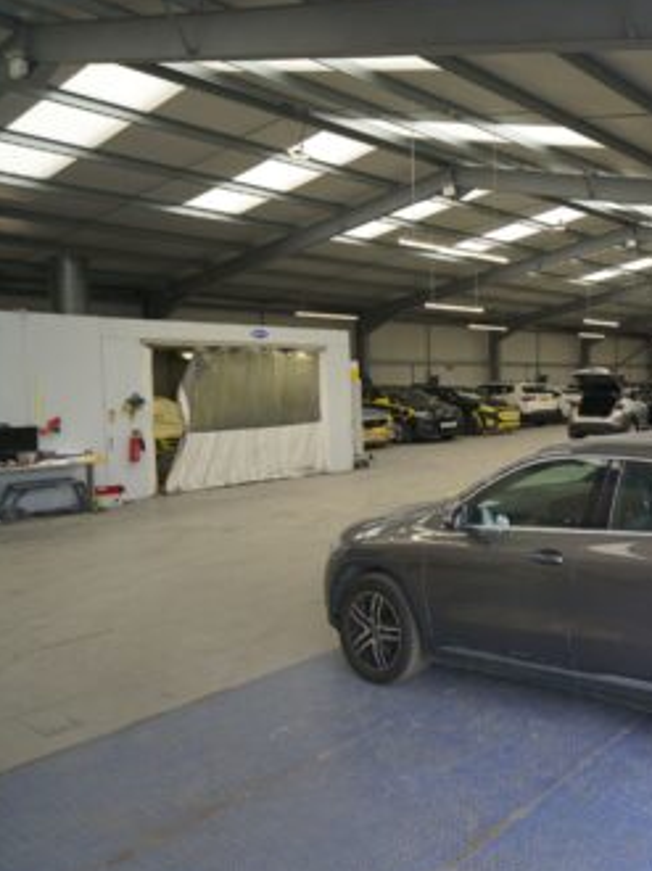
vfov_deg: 63.5
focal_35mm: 28
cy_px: 417
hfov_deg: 39.2
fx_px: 704
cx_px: 742
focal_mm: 16
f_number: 4
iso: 250
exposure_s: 1/160
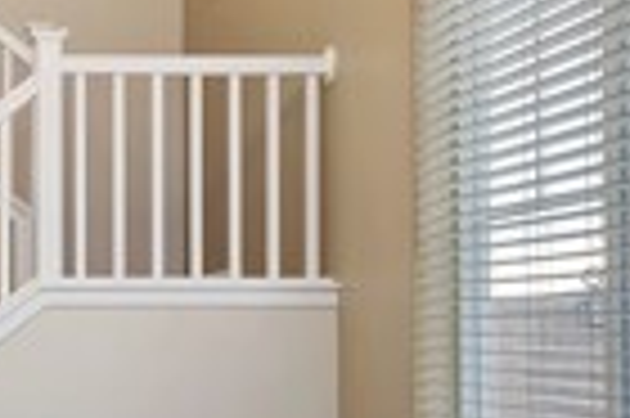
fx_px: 1119
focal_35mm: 64
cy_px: 337
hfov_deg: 26.8
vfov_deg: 20.9
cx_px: -176
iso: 500
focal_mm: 14
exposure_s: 1/8
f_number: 10
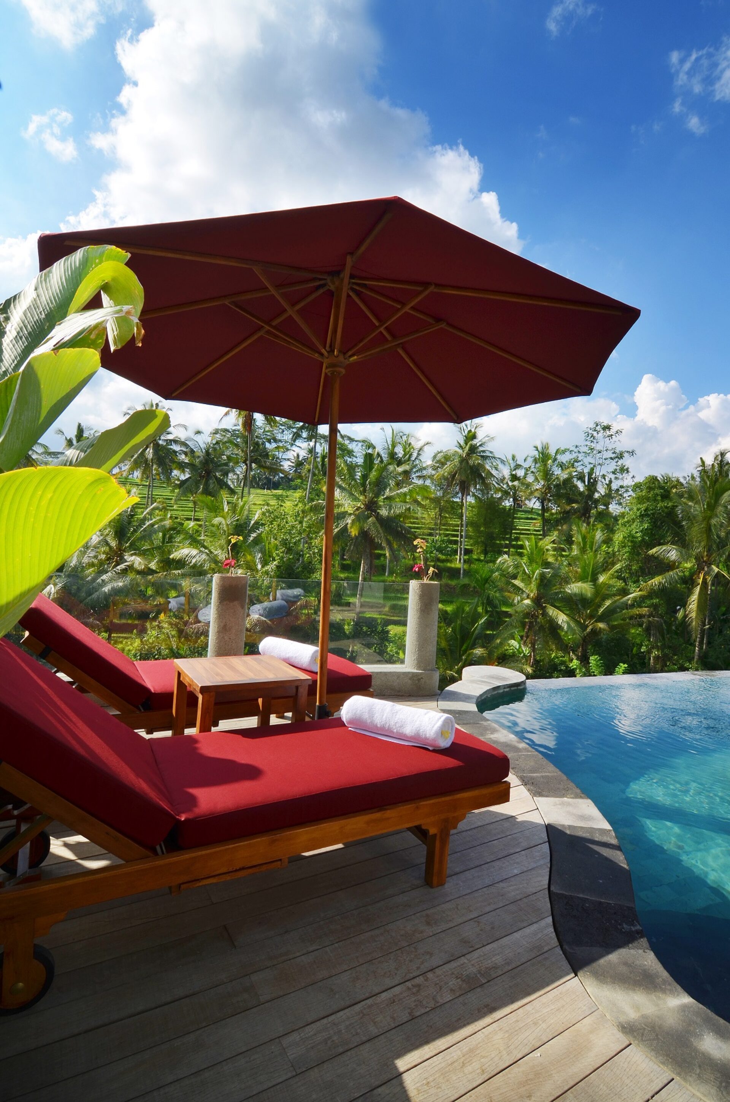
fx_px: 504
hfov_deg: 71.8
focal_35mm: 16
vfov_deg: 95.1
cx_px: 365
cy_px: 551
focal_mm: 11
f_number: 10
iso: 100
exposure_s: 1/125
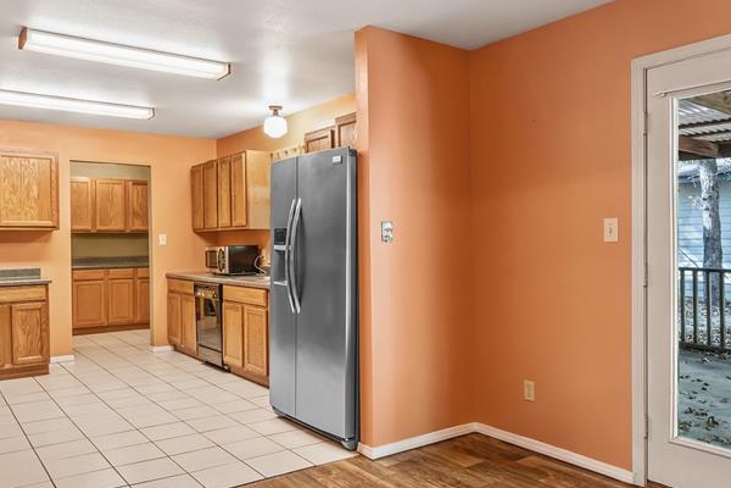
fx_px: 589
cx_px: 342
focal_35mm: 29
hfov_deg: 63.6
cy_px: 253
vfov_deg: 45.0
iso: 800
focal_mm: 17
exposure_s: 1/5
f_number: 8
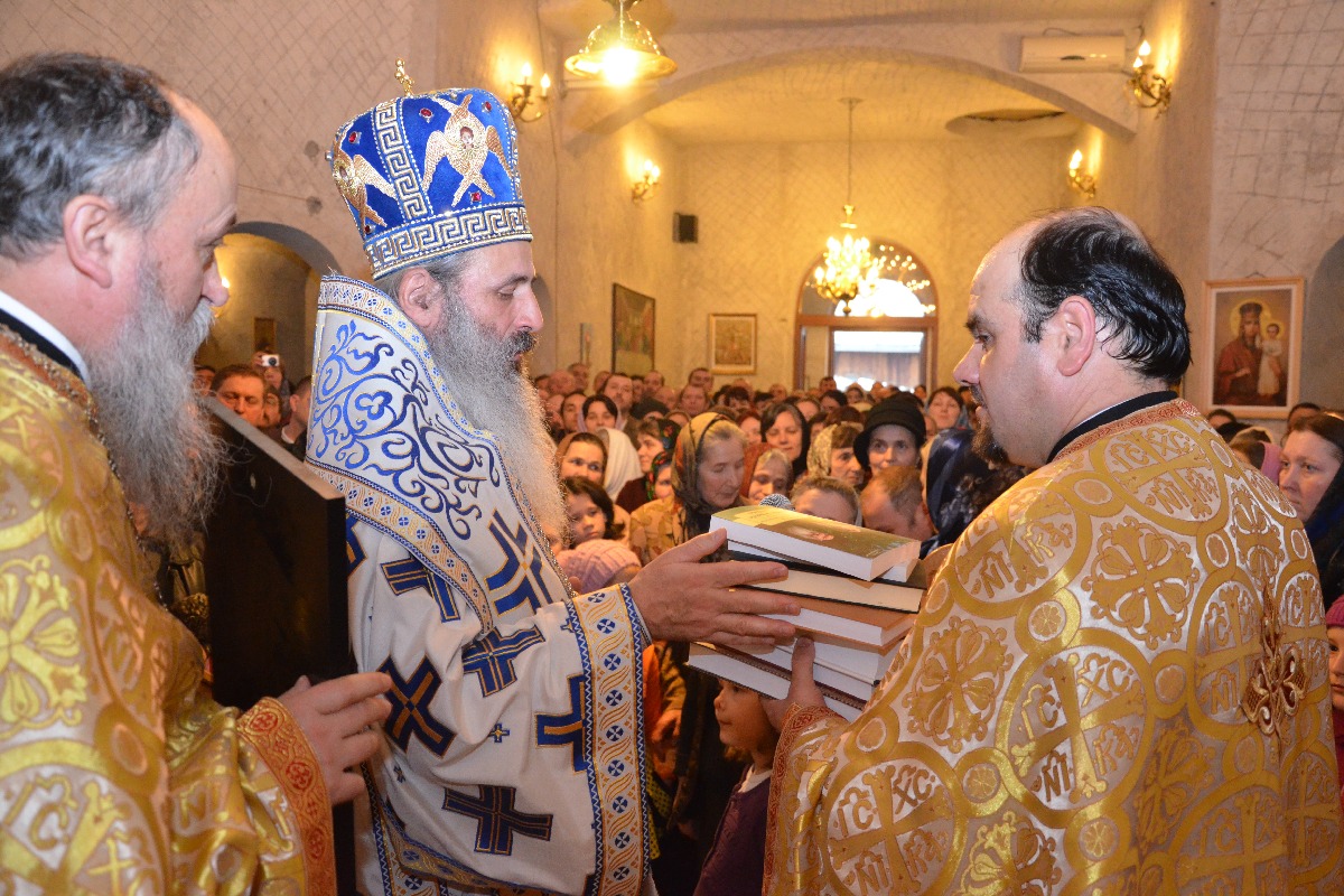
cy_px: 448
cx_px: 672
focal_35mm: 32
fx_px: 1176
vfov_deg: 41.7
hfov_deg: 59.5
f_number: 4
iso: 3200
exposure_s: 1/60
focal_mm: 21
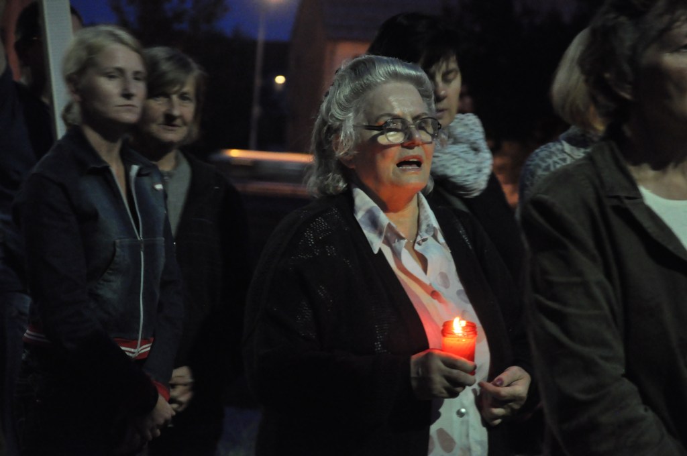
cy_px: 228
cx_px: 344
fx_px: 2573
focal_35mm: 135
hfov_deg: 15.2
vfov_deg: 10.1
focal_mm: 90
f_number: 5.6
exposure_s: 1/13
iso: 2000
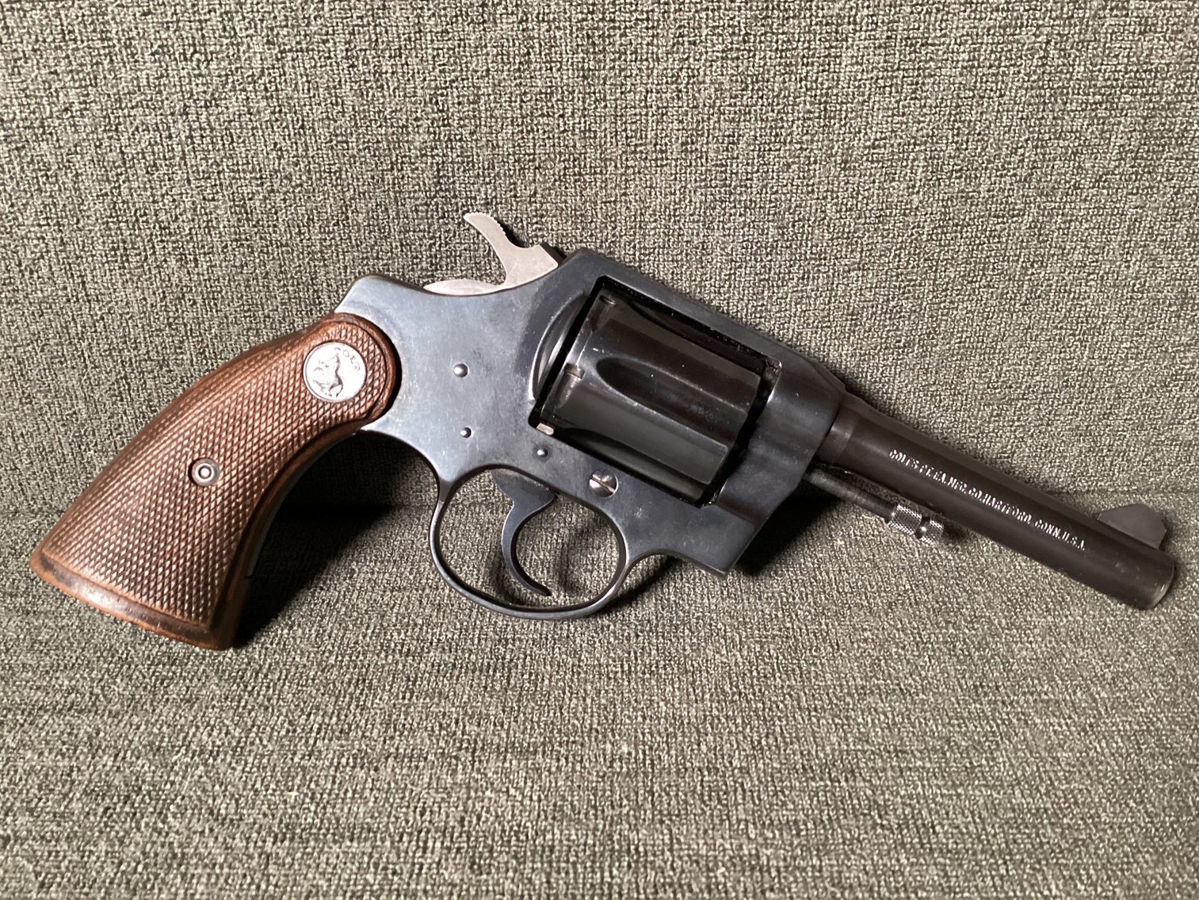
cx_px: 600
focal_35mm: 31
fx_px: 1074
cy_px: 450
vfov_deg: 45.4
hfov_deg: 58.3
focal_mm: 3.3
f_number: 2.4
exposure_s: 1/40
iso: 400
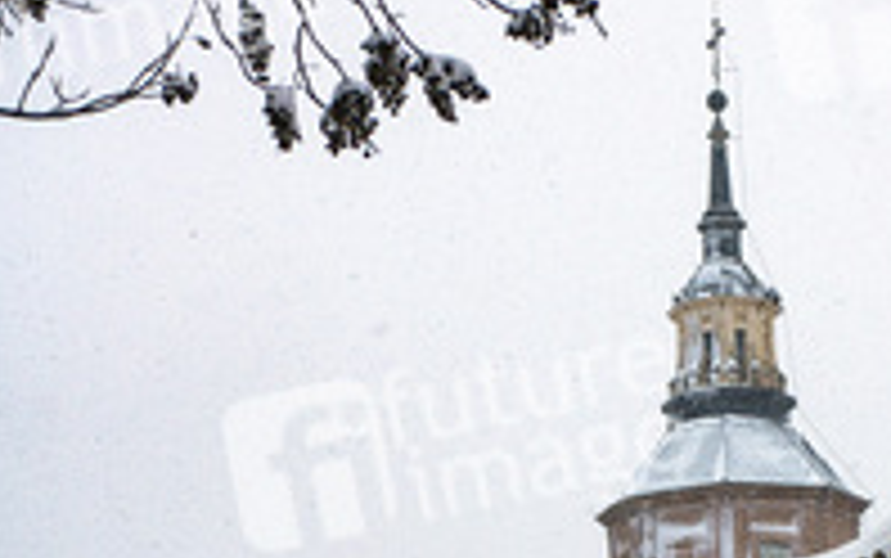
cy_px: 670
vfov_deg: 12.9
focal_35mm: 99
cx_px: 587
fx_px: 2405
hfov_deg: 20.9
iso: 800
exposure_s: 1/250
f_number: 4.5
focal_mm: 48
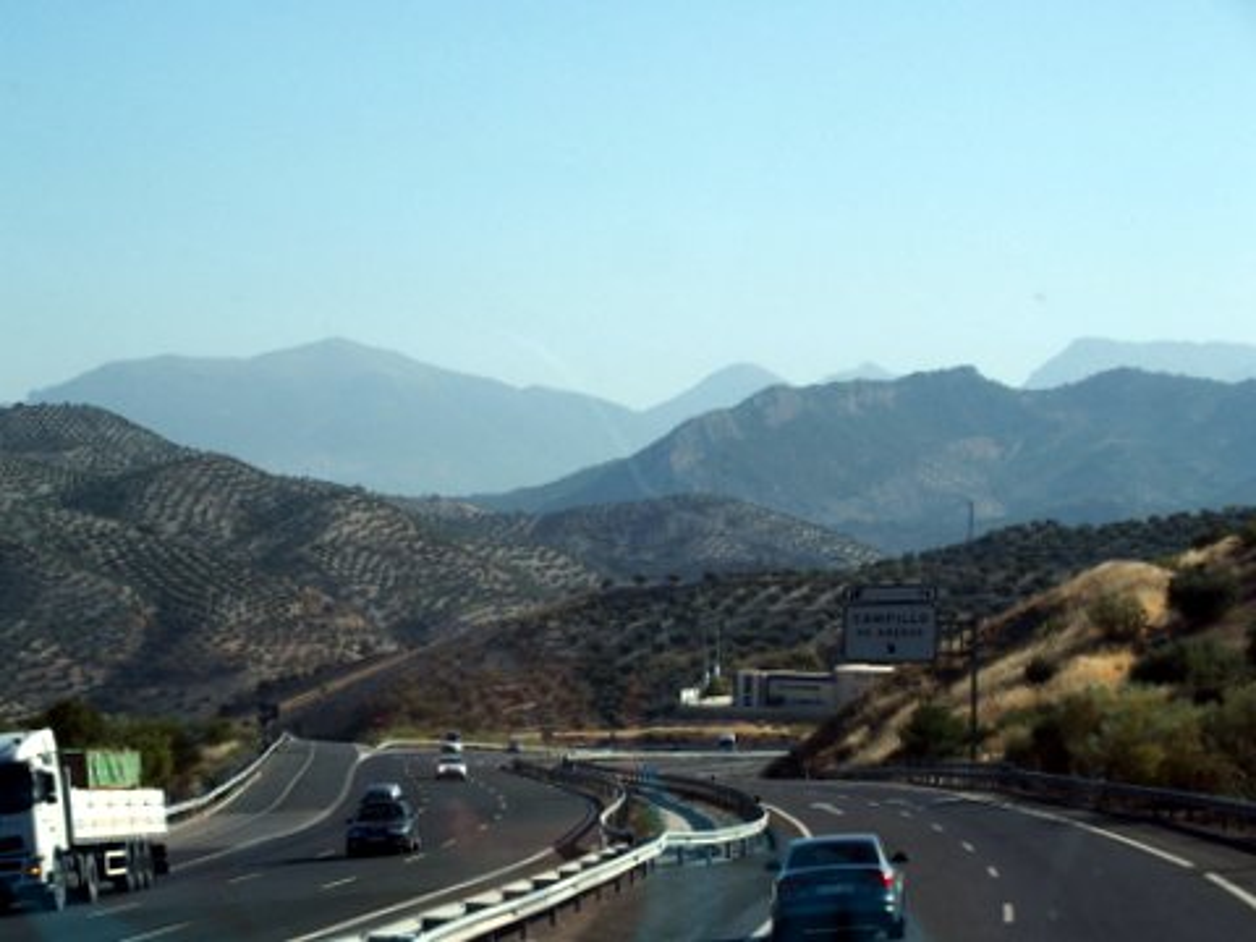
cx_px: 628
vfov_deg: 14.8
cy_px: 471
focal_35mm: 100
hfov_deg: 19.6
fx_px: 3628
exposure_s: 1/800
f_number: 5
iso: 100
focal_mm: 21.2
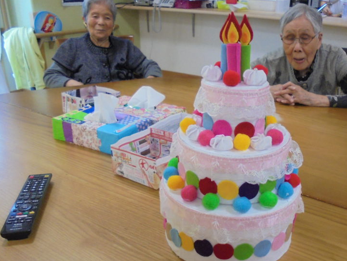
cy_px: 149
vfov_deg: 38.6
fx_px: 371
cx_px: 227
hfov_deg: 49.4
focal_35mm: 37
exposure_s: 1/50
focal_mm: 4.6
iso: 320
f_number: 3.5
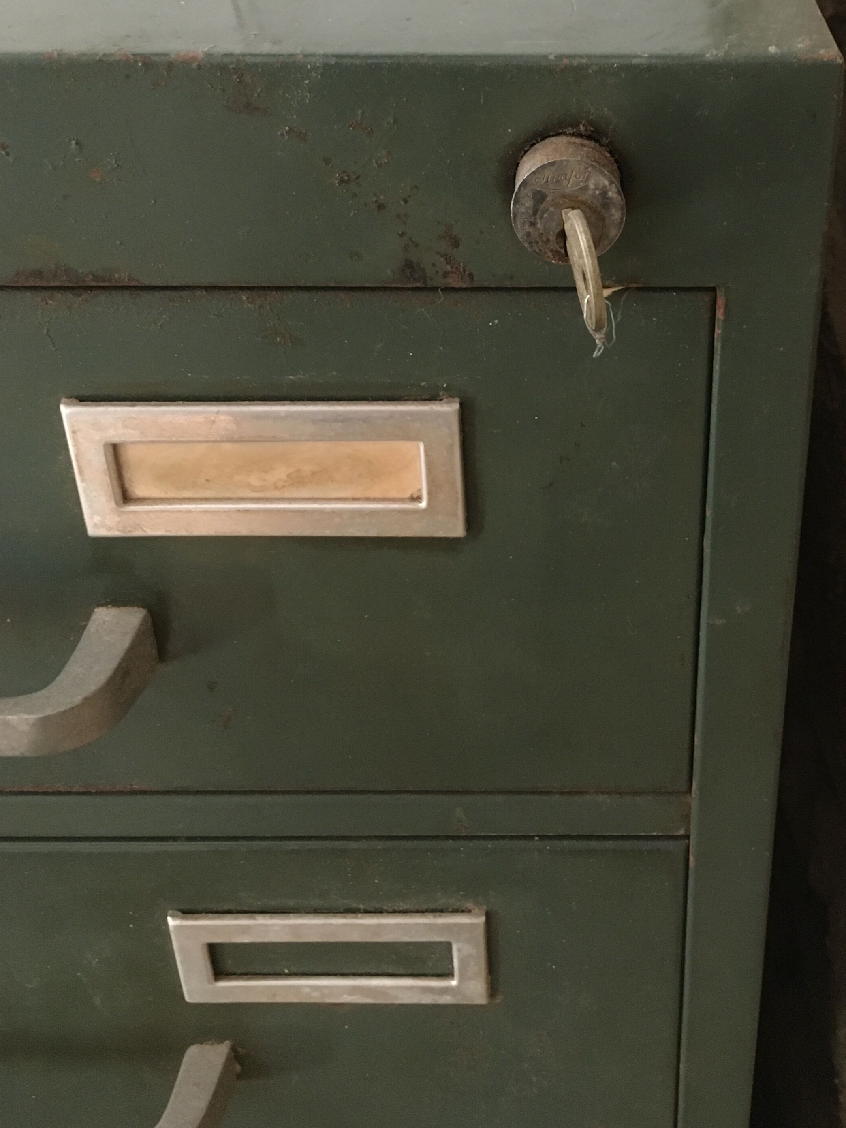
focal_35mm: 42
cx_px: 569
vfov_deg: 43.9
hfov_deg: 34.0
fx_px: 1369
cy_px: 342
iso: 400
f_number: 2.2
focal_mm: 4.15
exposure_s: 1/17
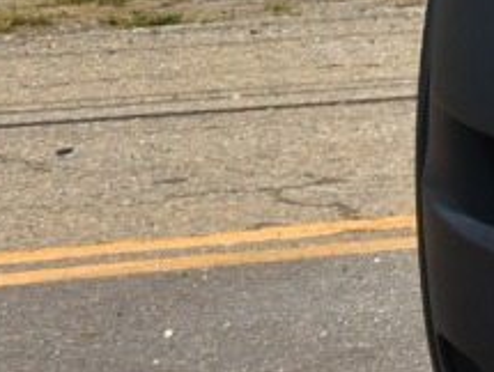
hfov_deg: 3.8
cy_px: -439
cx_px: 1606
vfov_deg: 3.0
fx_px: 7119
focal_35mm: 498
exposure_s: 1/500
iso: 200
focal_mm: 46
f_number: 11
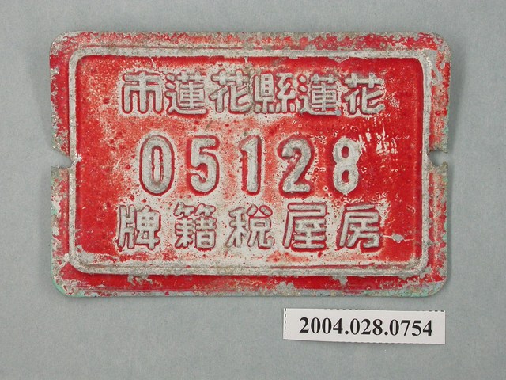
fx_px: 1476
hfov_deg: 19.4
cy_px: 190
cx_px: 253
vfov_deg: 14.6
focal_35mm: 101
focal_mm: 20.9
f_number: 4.5
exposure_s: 1/30
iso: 100
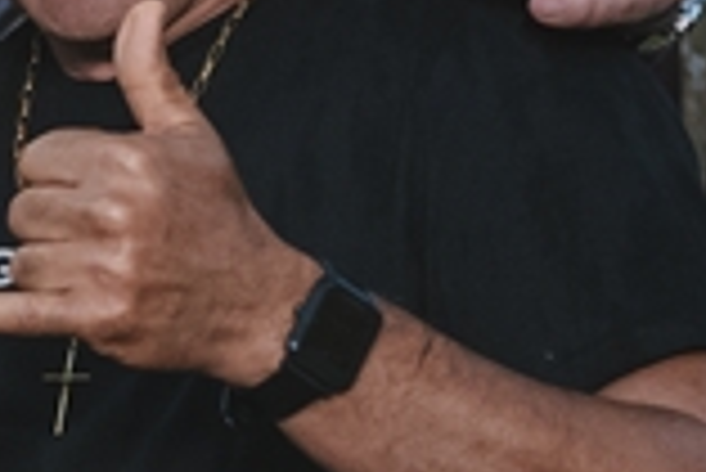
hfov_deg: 11.4
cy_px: 214
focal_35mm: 170
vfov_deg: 8.1
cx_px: -481
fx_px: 3337
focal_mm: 24
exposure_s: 1/250
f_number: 2.5
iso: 2500
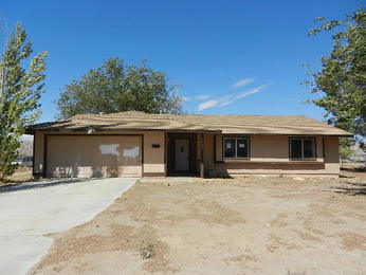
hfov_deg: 69.4
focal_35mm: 25
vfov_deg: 54.9
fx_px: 265
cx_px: 183
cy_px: 138
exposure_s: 1/640
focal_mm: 4.5
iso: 160
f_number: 7
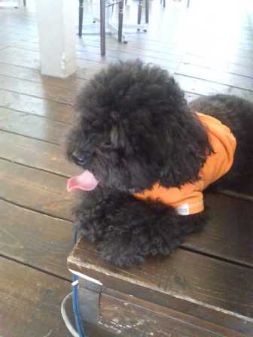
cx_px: 126
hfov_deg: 48.2
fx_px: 283
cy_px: 168
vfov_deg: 61.7
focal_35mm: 29
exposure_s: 1/76.9
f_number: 3.5
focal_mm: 3.73
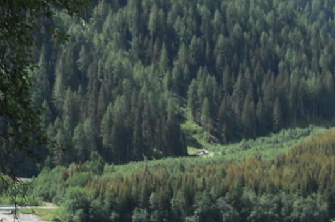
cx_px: 700
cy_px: 398
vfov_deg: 7.0
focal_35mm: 190
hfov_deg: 10.0
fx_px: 1765
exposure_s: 1/200
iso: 200
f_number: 13
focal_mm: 28
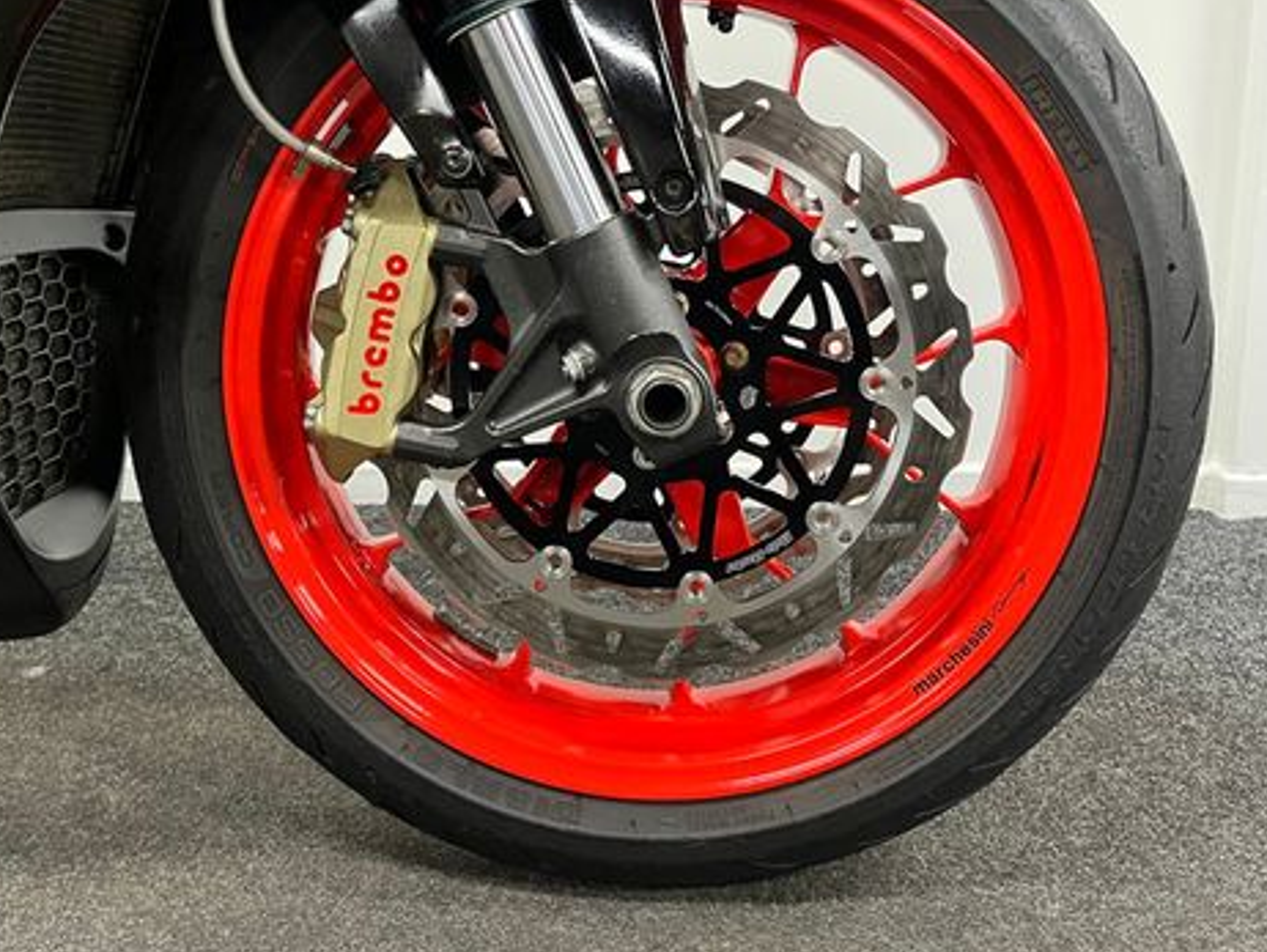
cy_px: 326
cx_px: 573
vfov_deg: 39.3
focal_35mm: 36
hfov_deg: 51.3
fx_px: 1318
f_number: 1.6
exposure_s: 1/33
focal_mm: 5.1
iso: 400
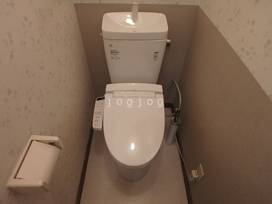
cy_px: 102
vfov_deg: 63.4
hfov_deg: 79.0
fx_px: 165
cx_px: 136
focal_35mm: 21
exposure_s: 1/30
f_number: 3.5
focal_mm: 3.7
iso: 320
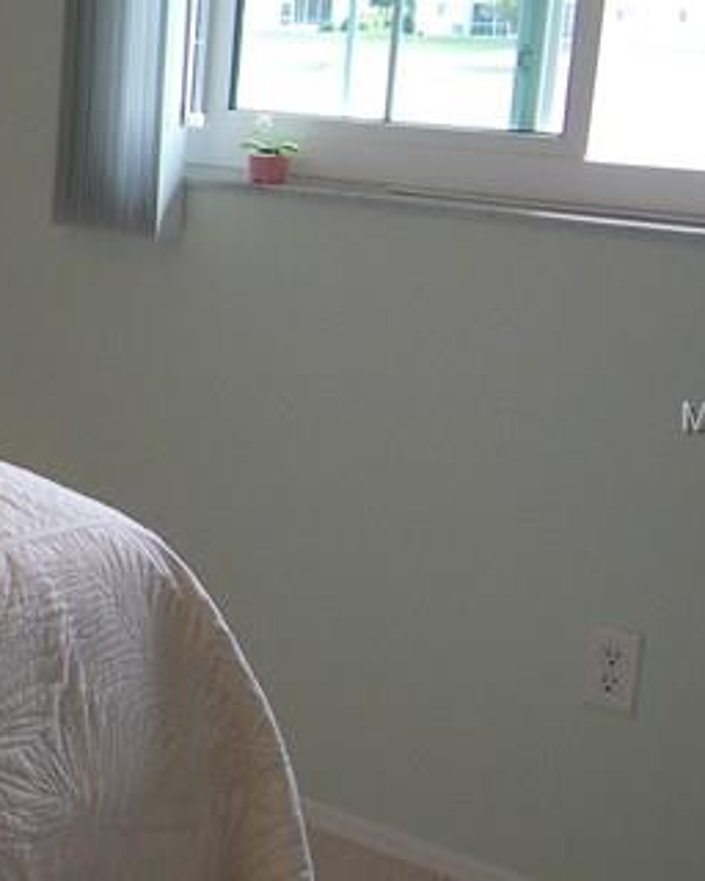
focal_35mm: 75
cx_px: -562
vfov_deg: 25.4
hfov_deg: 16.9
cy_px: 418
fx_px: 1956
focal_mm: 5
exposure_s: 1/100
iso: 100
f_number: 2.8
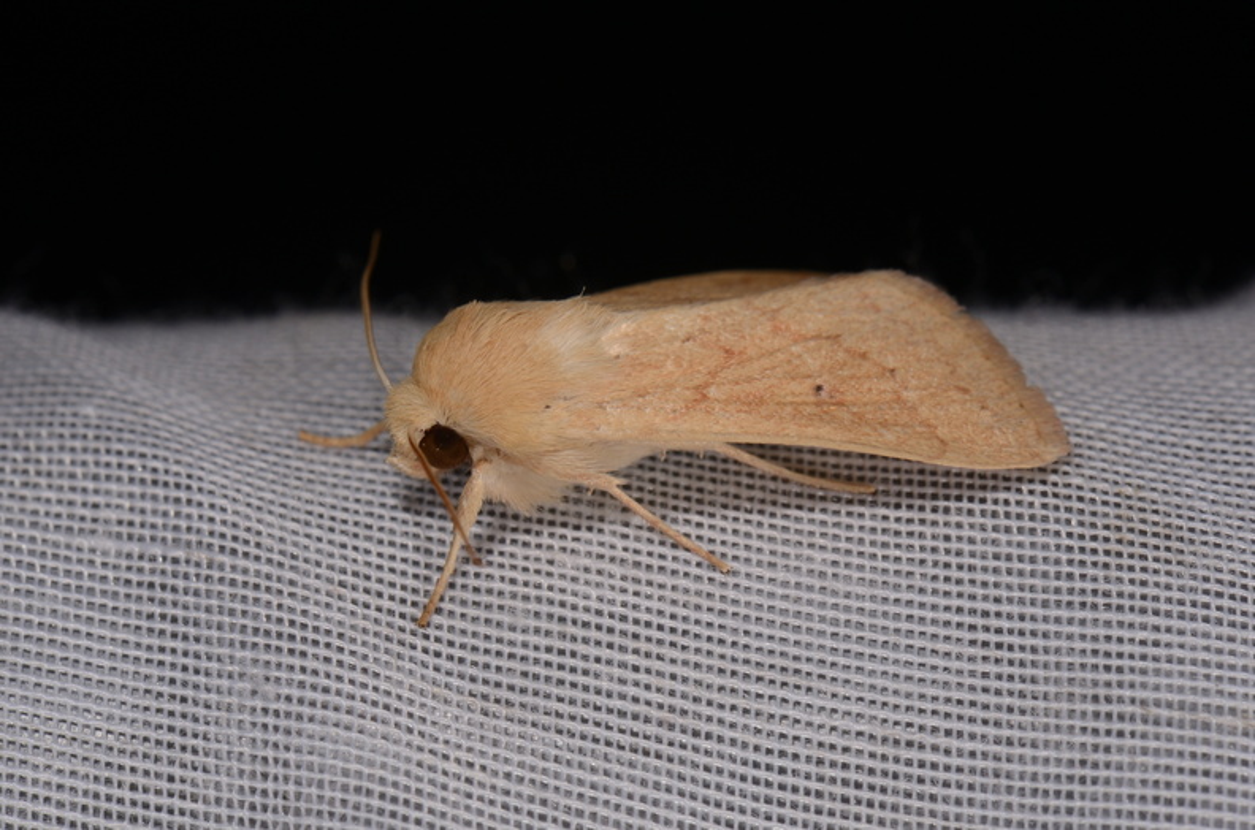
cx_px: 628
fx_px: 4434
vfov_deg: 10.7
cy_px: 415
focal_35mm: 128
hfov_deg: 16.1
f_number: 22
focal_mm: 85
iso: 100
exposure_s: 1/60
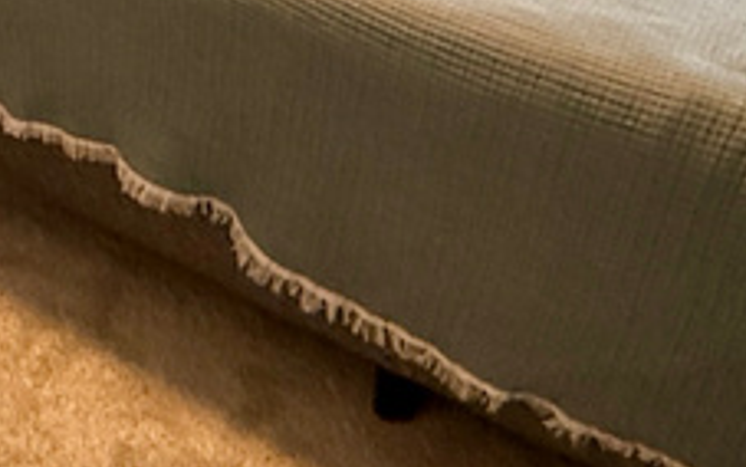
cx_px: -13
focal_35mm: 67
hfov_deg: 28.6
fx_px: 1363
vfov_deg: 18.5
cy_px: -79
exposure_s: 1/120
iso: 640
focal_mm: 2.22
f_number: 2.2
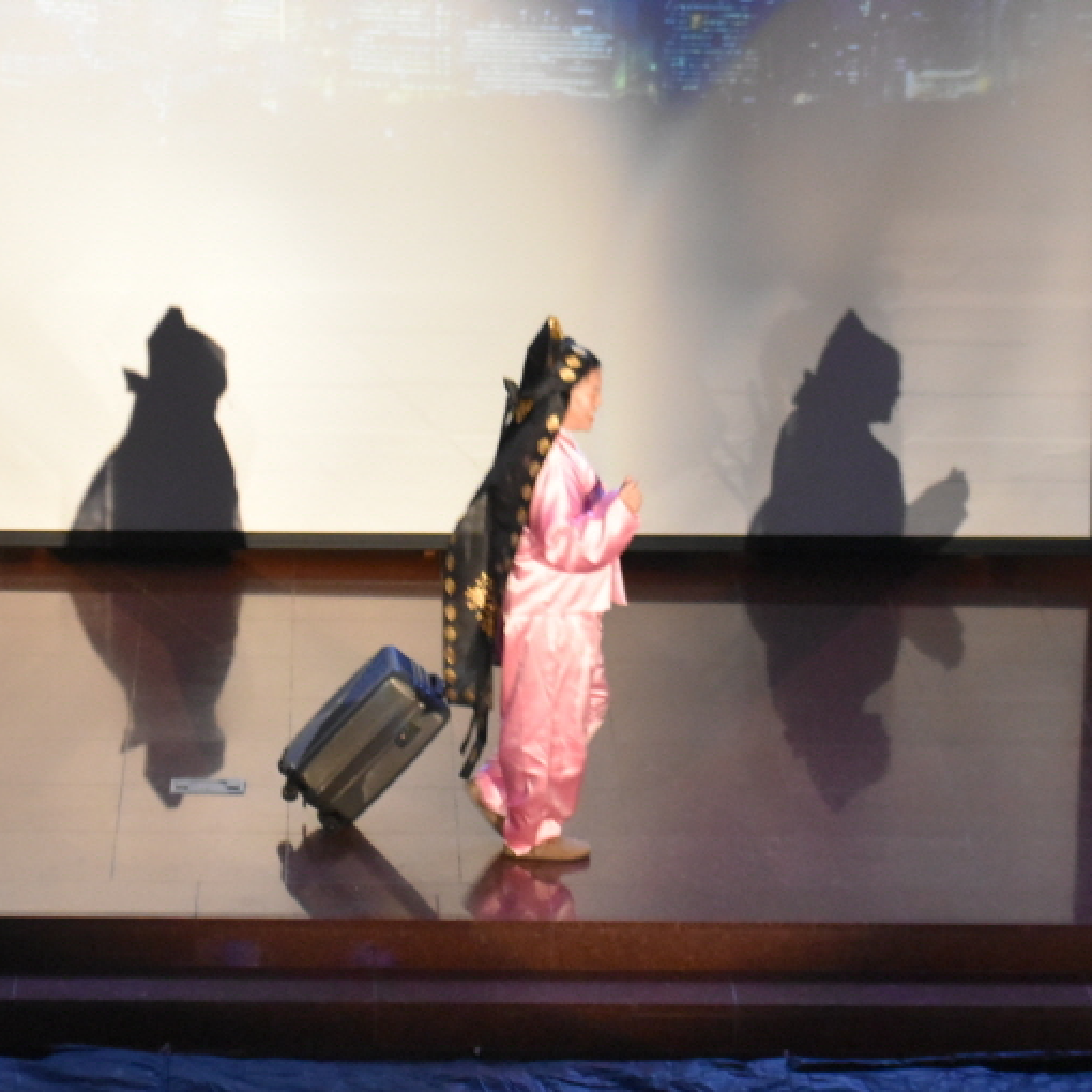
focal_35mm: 175
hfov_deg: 10.0
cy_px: 595
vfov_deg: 10.0
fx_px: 6246
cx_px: 516
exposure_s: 1/60
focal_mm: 70
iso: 4500
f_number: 4.5
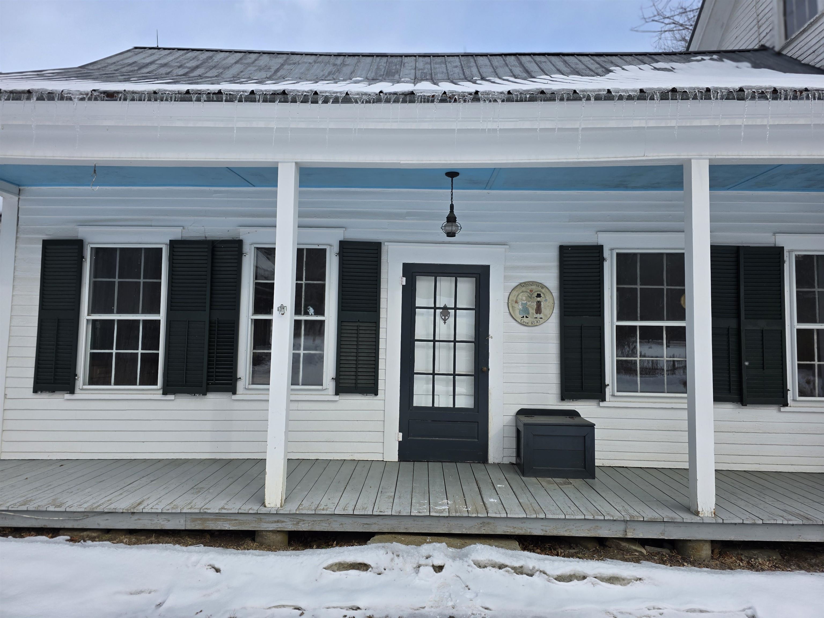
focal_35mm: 23
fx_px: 547
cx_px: 412
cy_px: 309
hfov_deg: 73.9
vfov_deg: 58.9
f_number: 1.7
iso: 80
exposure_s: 1/3211
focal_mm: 6.3
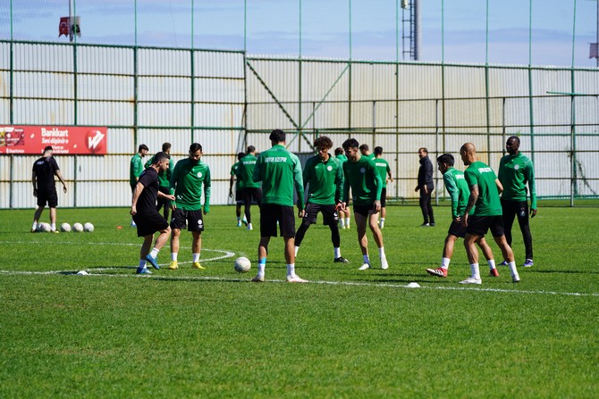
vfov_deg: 7.9
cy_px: 200
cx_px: 300
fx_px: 2912
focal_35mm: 175
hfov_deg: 11.7
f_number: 5.6
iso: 100
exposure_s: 1/500
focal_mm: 175
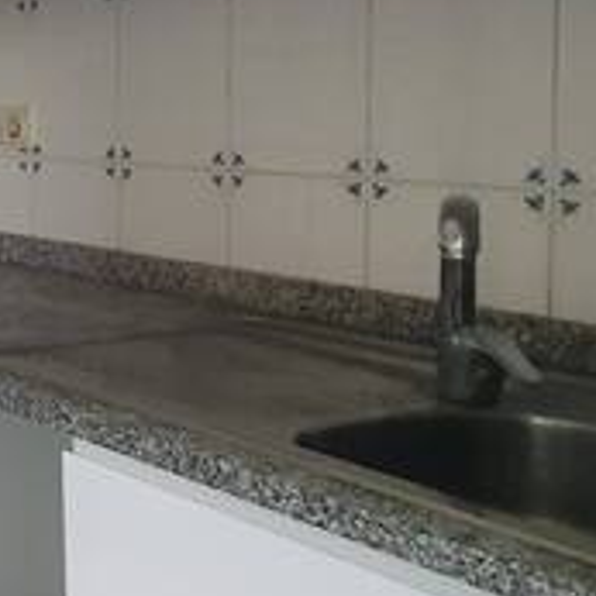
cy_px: 165
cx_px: -637
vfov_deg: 31.7
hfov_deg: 18.4
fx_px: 1032
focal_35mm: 53
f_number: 2.2
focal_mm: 1.8
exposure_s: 1/50
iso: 400
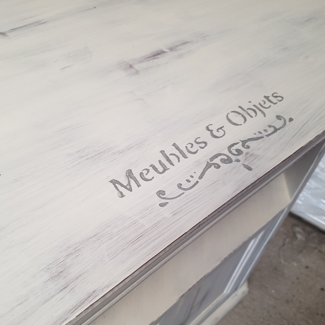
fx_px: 329
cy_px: 195
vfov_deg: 52.2
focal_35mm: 31
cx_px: 163
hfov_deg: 52.5
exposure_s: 1/50
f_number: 1.7
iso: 64
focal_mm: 4.2
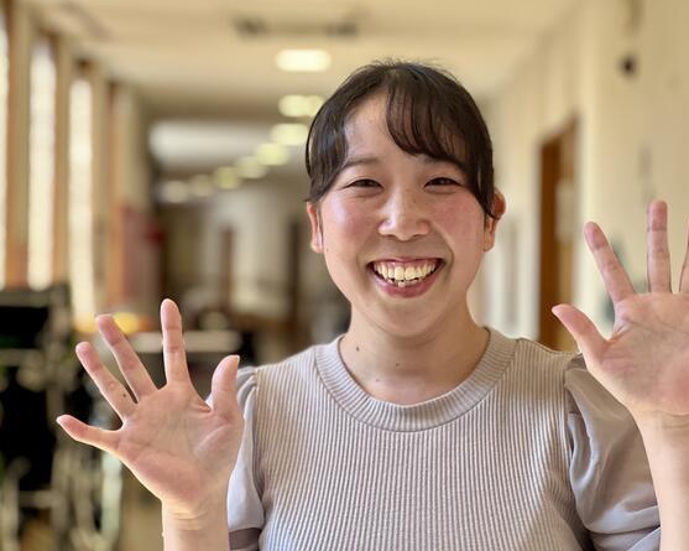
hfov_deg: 23.6
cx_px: 332
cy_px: 274
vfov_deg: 18.9
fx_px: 1651
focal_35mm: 81
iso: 160
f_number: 2.8
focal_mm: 9
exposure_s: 1/121
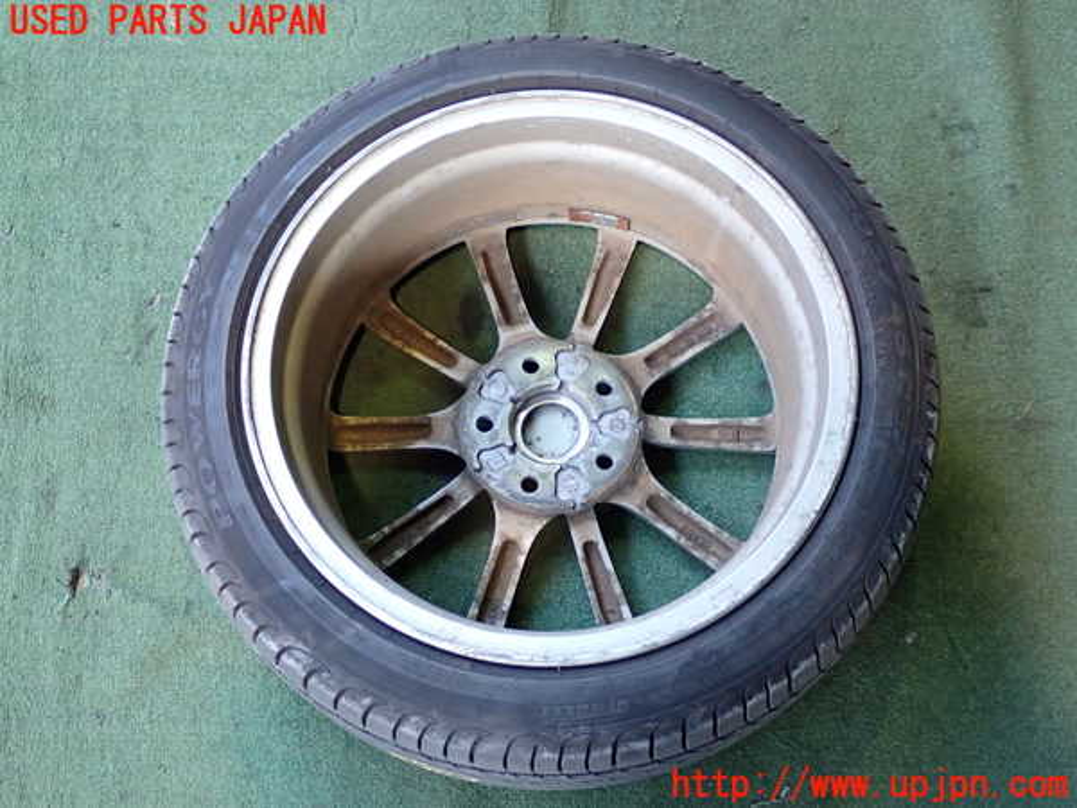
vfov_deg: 30.9
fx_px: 1462
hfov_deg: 40.4
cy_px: 404
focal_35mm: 47
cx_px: 538
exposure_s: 1/50
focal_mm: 8.4
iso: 500
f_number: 3.1
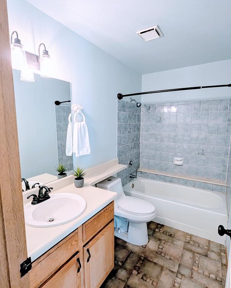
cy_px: 143
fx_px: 145
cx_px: 109
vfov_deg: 89.6
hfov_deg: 76.9
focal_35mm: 17
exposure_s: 1/30
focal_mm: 1.95
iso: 52
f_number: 2.2
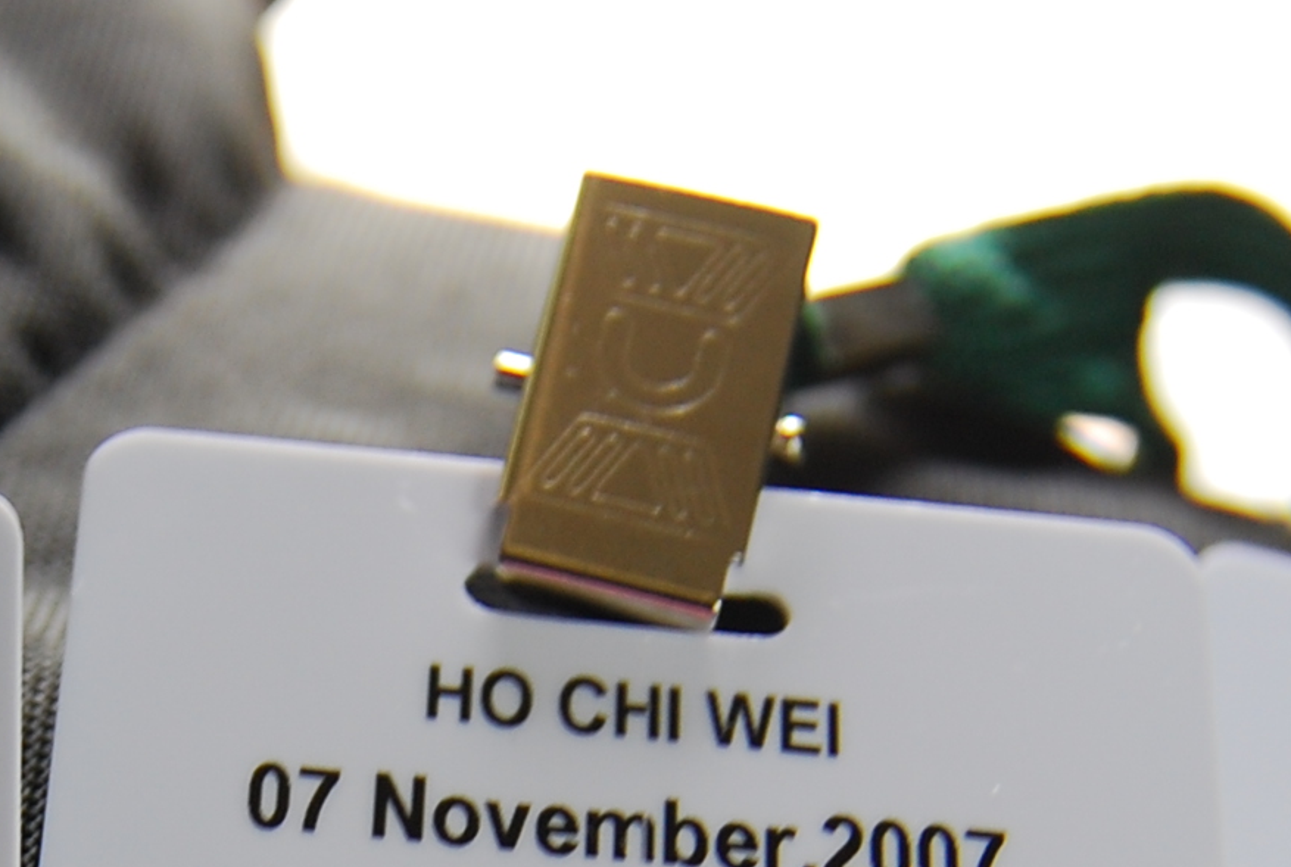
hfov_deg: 18.6
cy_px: 1260
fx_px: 3917
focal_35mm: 109
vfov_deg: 12.1
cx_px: 297
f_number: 2.8
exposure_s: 1/25
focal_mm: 22
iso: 200
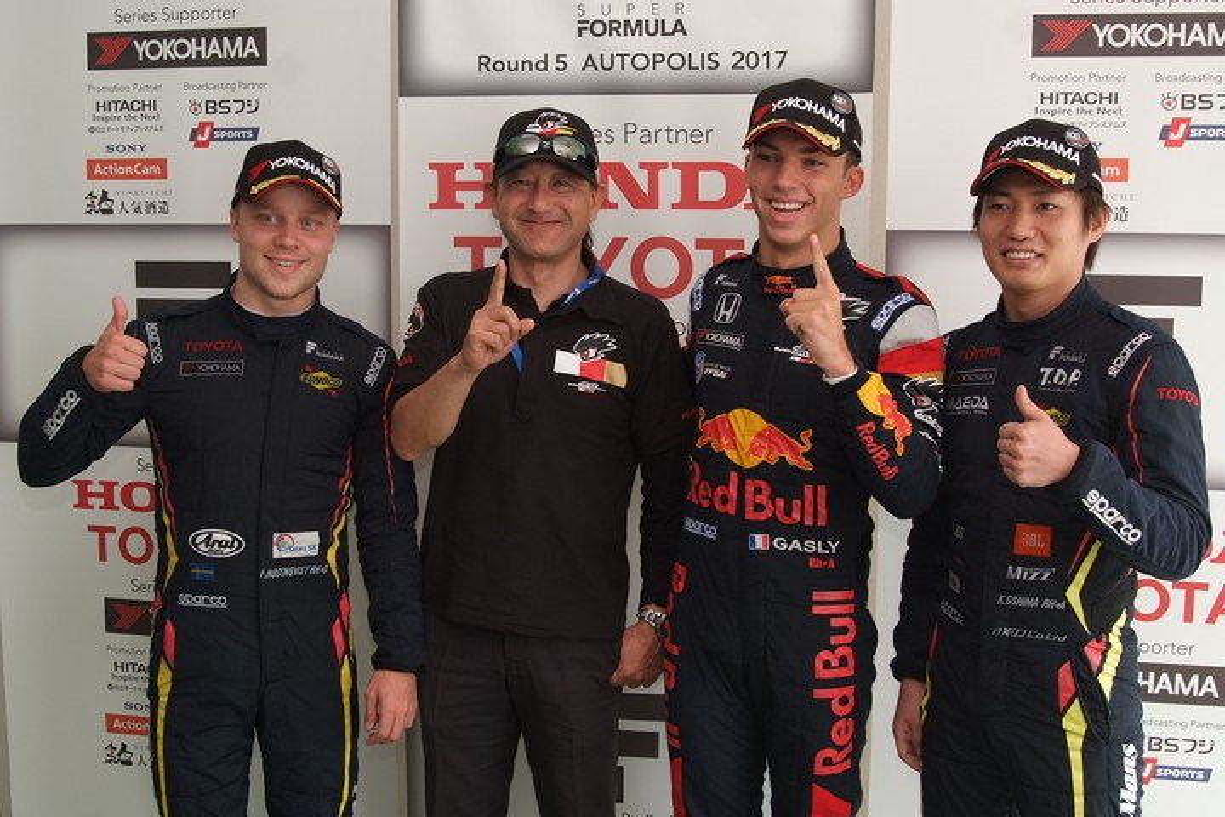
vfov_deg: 31.9
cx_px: 612
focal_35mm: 42
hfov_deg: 46.4
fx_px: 1429
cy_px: 408
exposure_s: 1/60
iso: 200
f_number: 5.6
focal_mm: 28
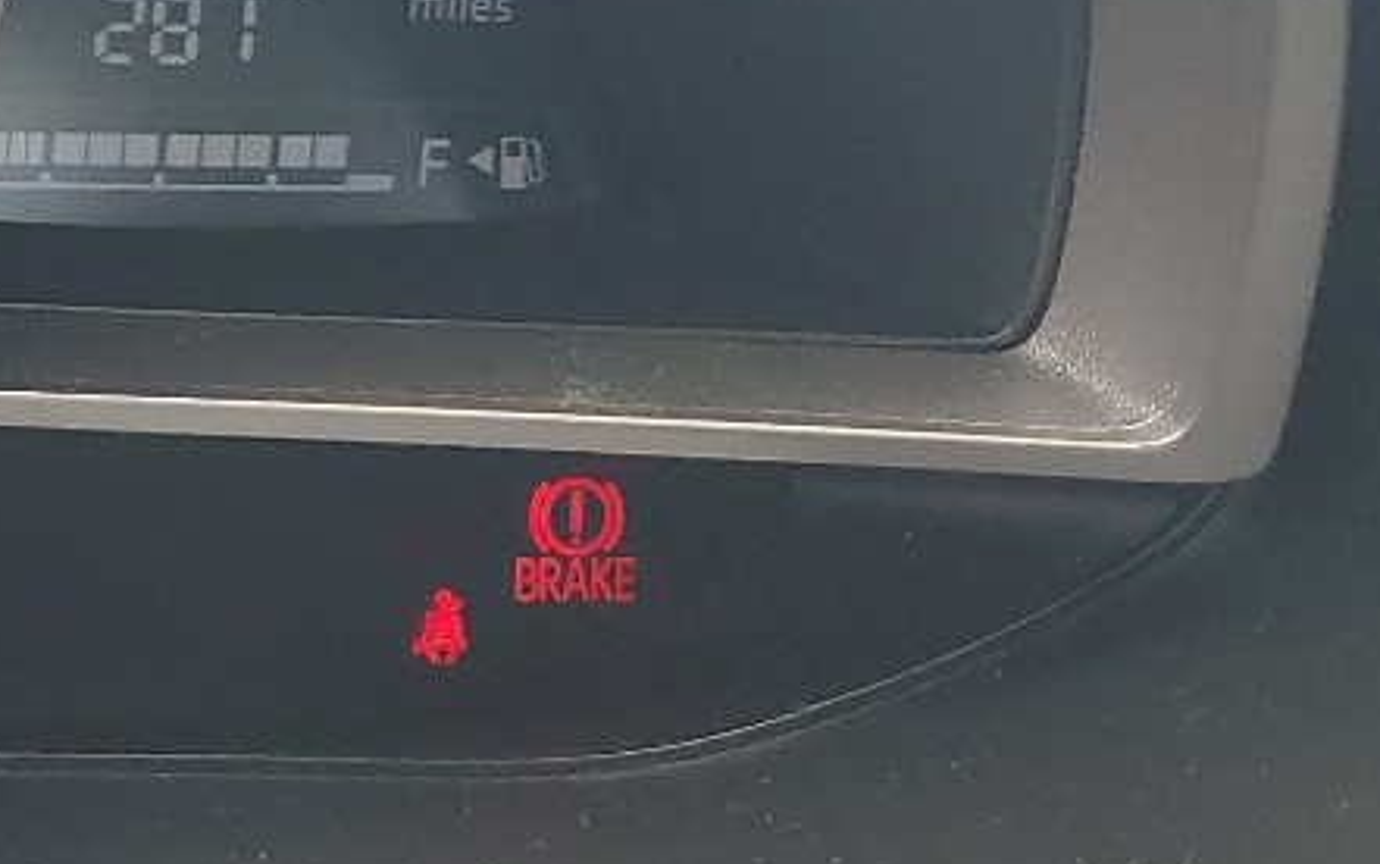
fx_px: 3762
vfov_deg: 12.7
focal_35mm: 100
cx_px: -1026
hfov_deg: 17.3
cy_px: -219
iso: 50
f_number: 1.5
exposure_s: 1/312
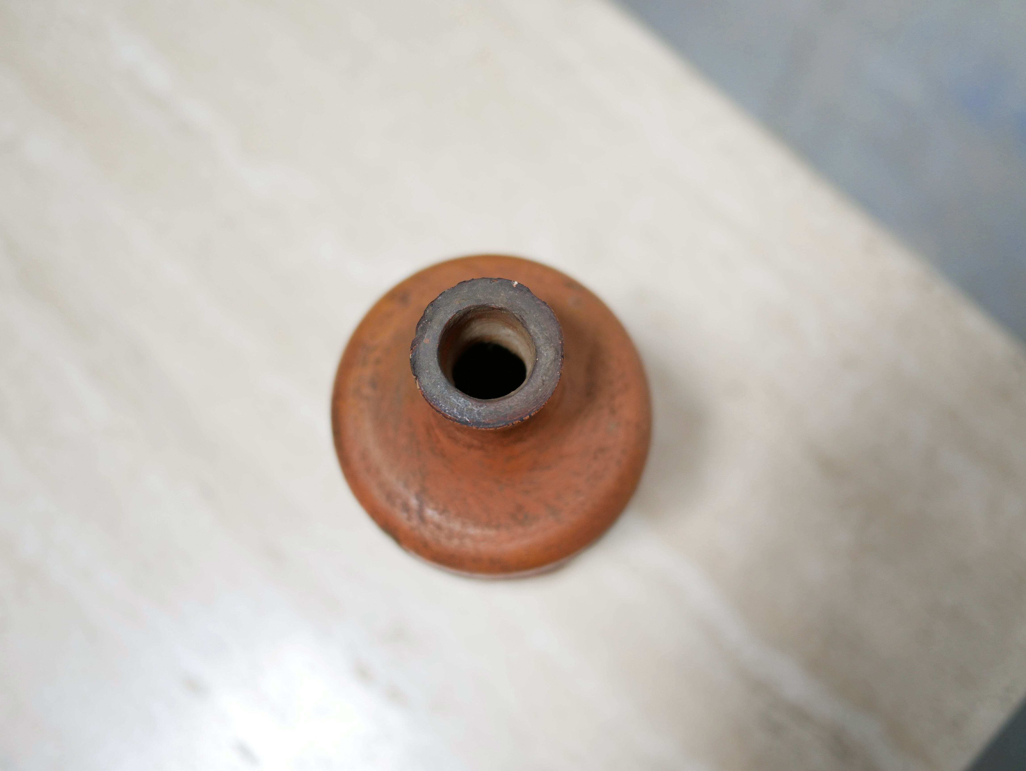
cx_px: 513
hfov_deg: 46.8
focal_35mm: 40
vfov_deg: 36.0
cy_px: 386
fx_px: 1186
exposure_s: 1/60
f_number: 1.7
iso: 320
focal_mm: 20
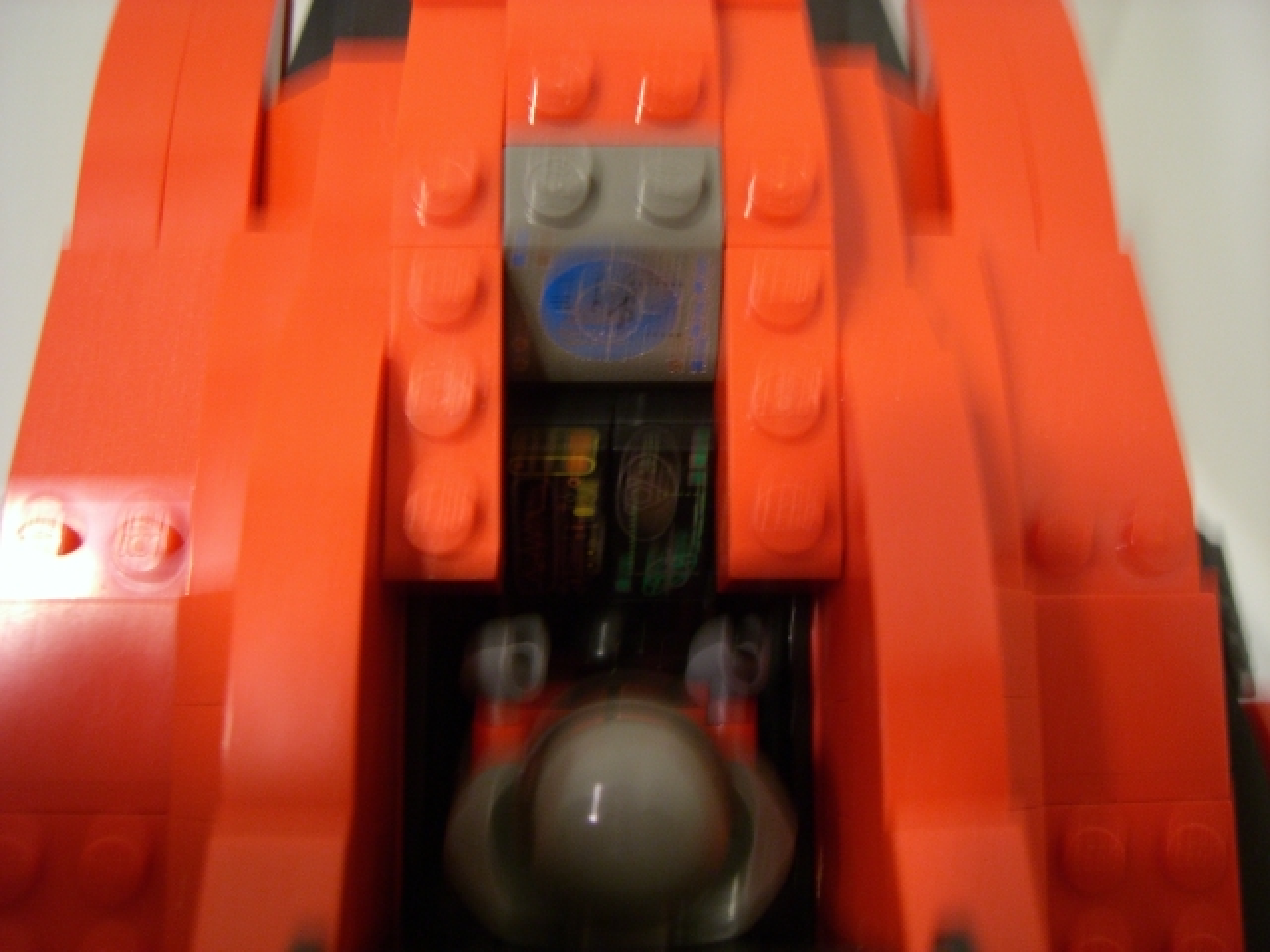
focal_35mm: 38
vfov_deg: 37.7
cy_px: 476
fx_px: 1394
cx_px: 635
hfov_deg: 49.0
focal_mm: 6.2
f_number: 2.7
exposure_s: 1/8
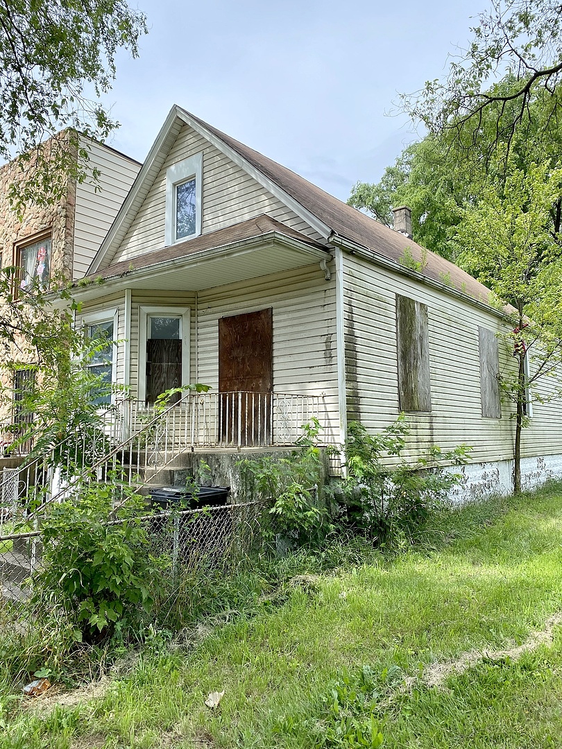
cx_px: 281
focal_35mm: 26
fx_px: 563
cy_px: 374
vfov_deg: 67.3
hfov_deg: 53.1
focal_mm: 4.25
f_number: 1.8
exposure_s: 1/1412
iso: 32
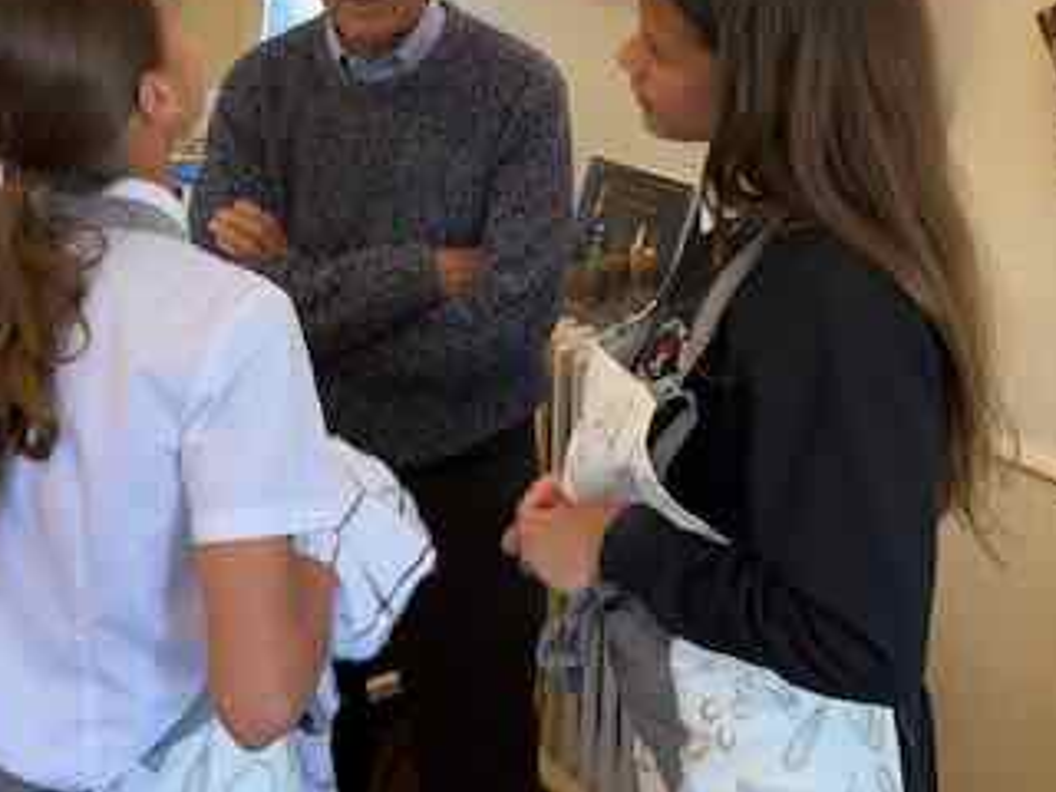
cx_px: 498
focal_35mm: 48
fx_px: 1464
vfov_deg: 29.6
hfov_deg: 39.6
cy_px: 165
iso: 160
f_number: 1.78
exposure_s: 1/100
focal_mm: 6.76
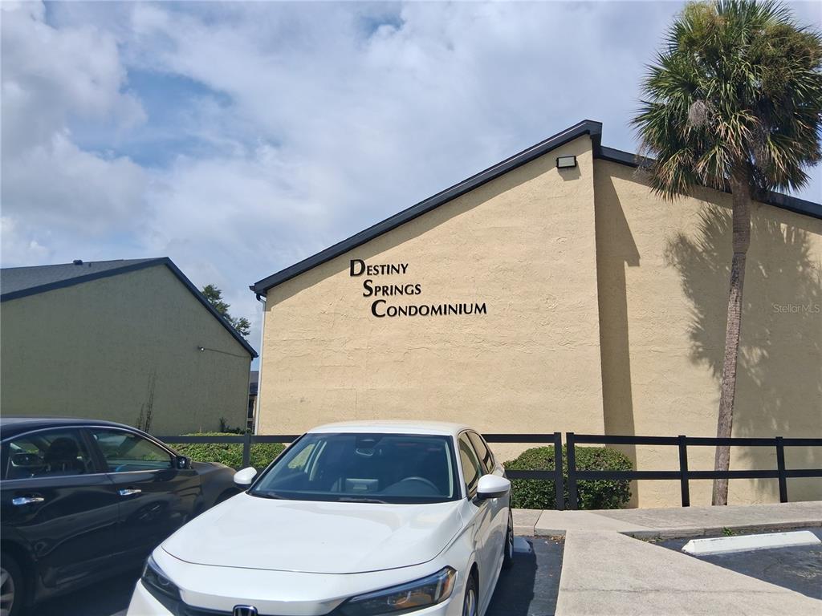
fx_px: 617
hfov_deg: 67.3
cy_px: 308
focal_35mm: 26
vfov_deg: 53.1
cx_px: 411
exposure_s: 1/1239
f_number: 1.8
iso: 25
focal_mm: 3.98
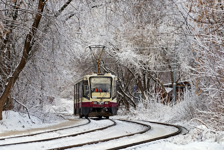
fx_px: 840
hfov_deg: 15.2
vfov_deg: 10.2
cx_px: 112
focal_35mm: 135
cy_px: 75
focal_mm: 90
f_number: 5.6
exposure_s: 1/500
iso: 400
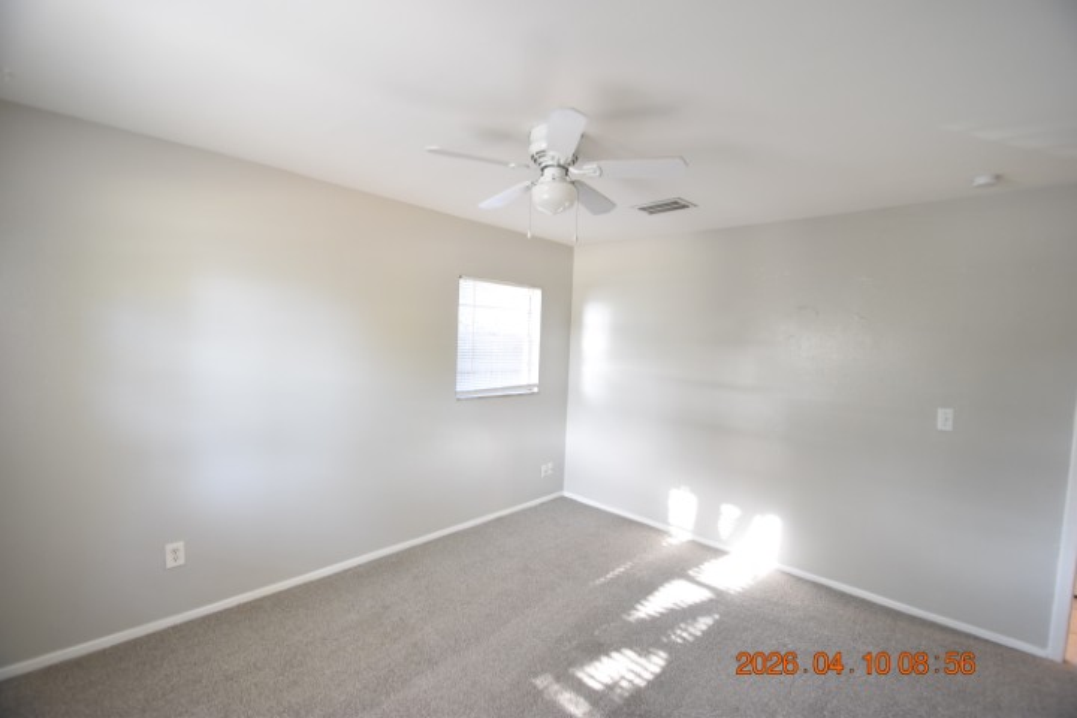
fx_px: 449
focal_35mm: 15
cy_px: 359
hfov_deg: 100.4
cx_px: 538
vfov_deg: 77.3
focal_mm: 10
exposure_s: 1/20
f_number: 3.5
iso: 800
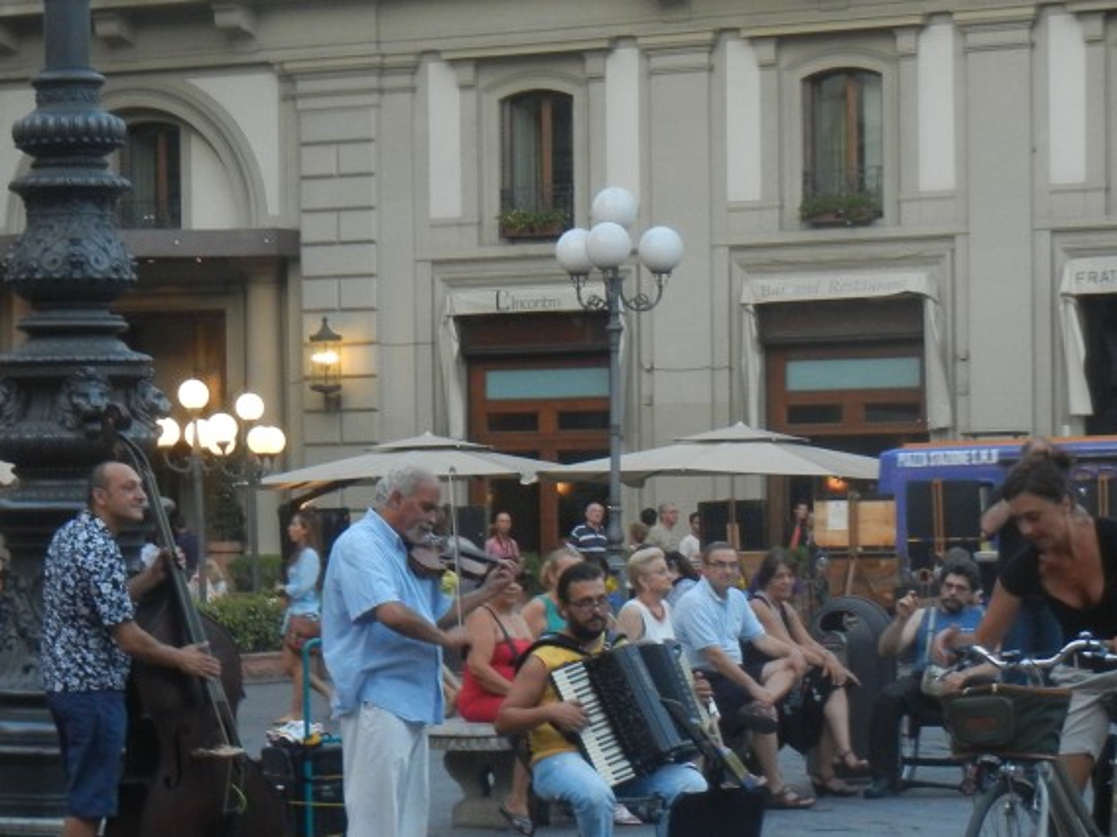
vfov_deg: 10.7
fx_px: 4484
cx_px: 280
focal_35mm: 139
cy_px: 559
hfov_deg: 14.1
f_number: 4.3
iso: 400
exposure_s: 1/58.5
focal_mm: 13.9
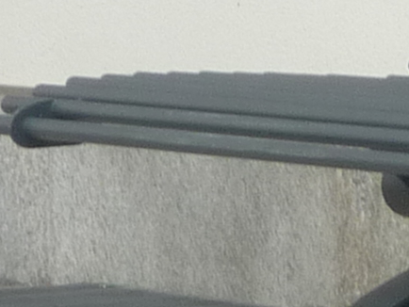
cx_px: 808
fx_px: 7944
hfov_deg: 2.9
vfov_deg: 2.2
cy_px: 175
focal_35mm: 672
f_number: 4.7
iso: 125
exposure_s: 1/40
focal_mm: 15.2
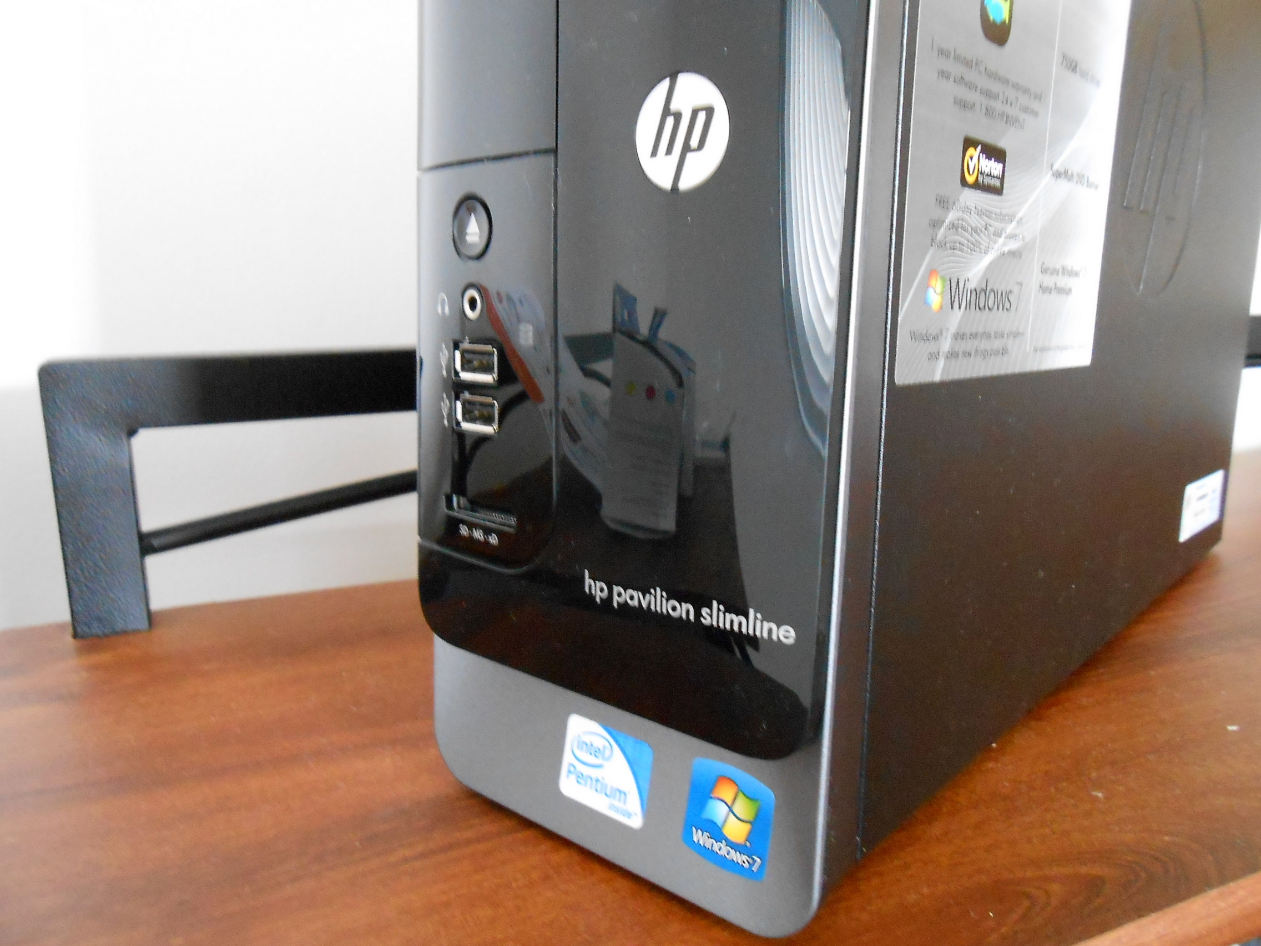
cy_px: 473
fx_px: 947
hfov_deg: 67.3
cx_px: 630
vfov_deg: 53.1
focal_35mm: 26
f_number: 3.5
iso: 800
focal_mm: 4.6
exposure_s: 1/8
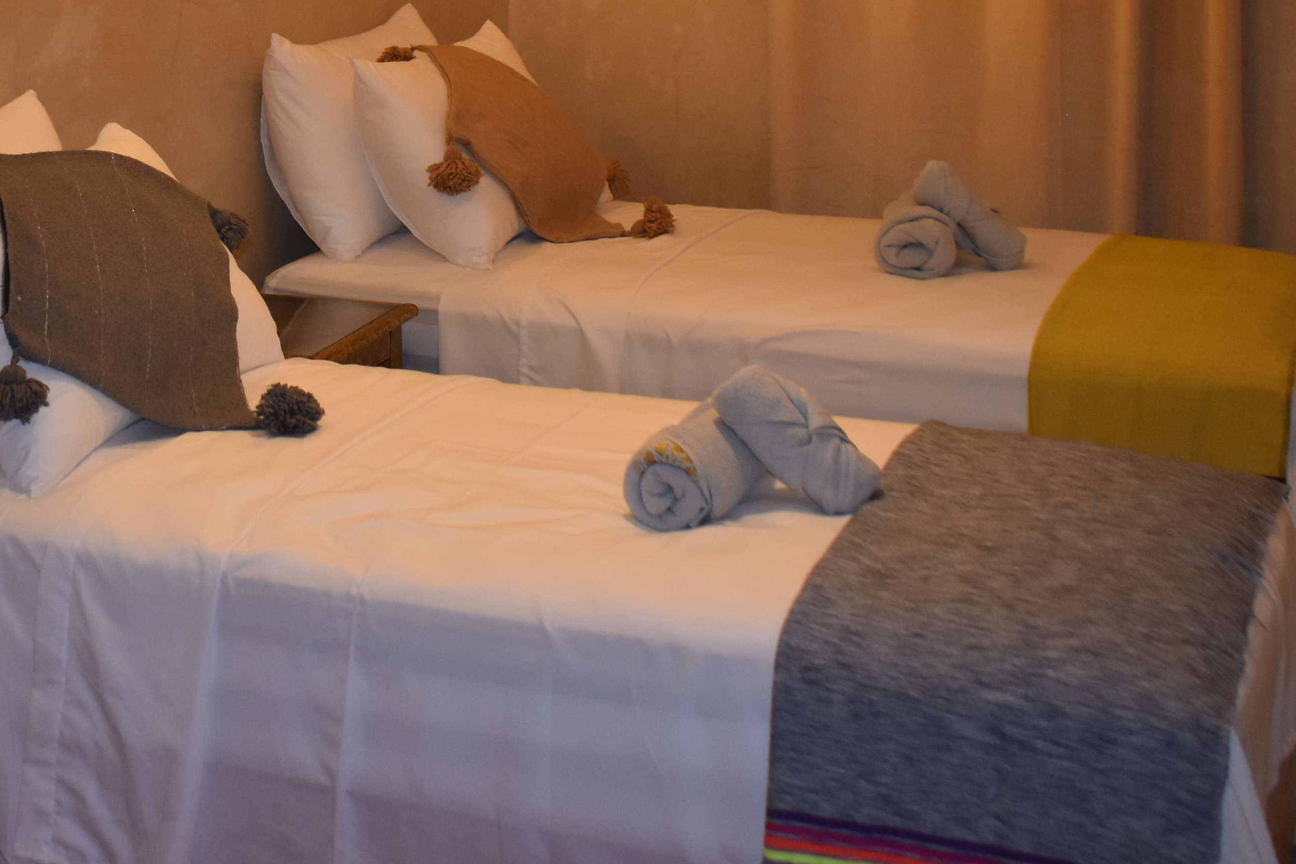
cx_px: 260
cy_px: -2
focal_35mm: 61
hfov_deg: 32.0
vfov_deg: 21.5
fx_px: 2196
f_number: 4
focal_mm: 18
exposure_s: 1/60
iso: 800
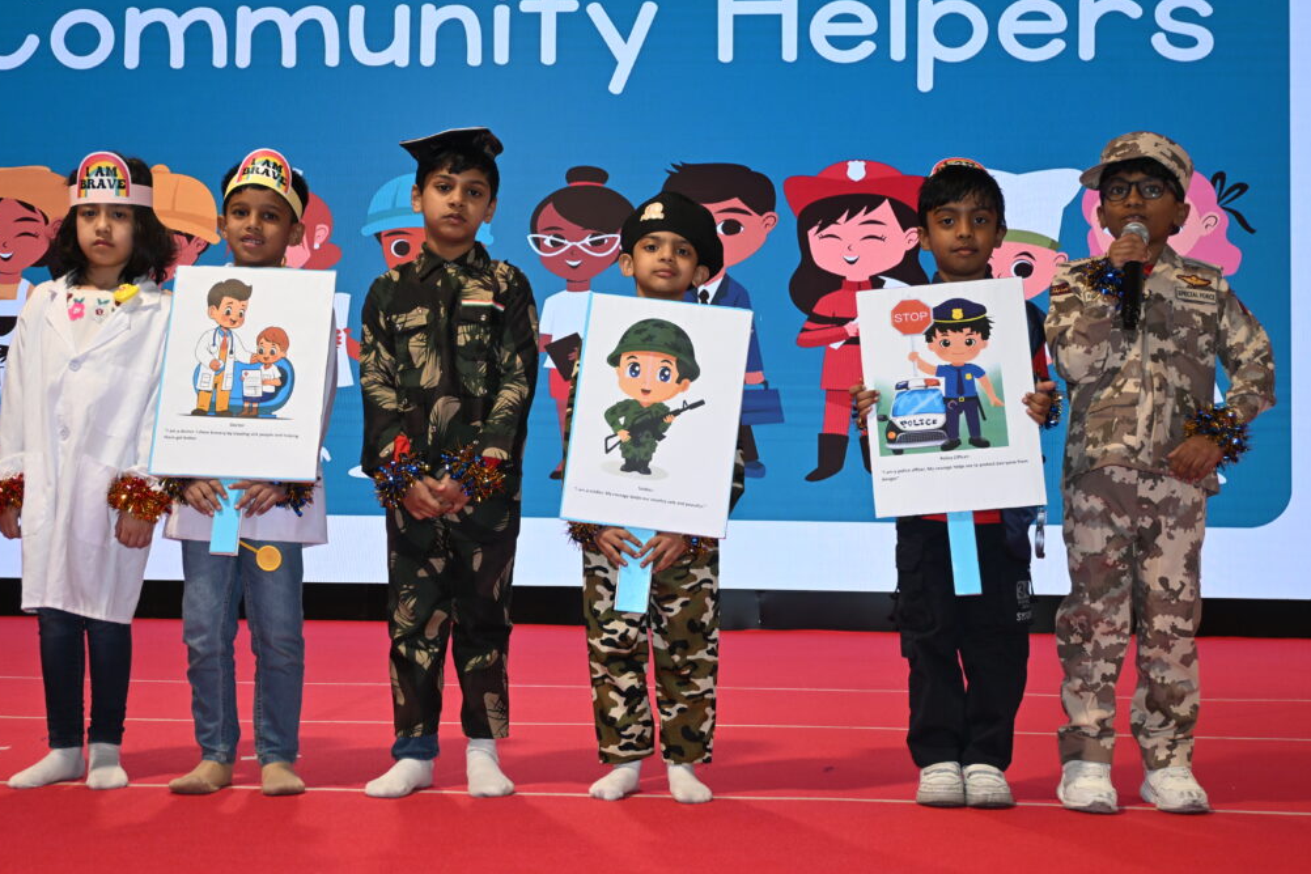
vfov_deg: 28.8
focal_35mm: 47
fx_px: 1703
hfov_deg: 42.1
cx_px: 650
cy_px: 432
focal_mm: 30.5
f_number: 4.8
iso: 640
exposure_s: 1/60
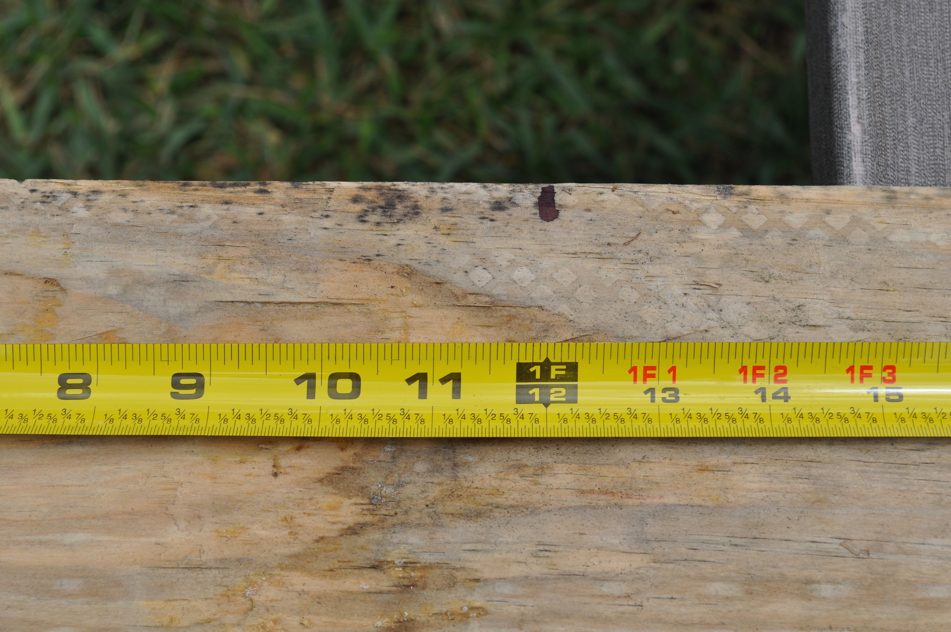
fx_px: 2177
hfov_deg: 24.6
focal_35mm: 82
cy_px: 316
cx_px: 476
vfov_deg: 16.5
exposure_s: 1/400
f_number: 10
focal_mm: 55
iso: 200
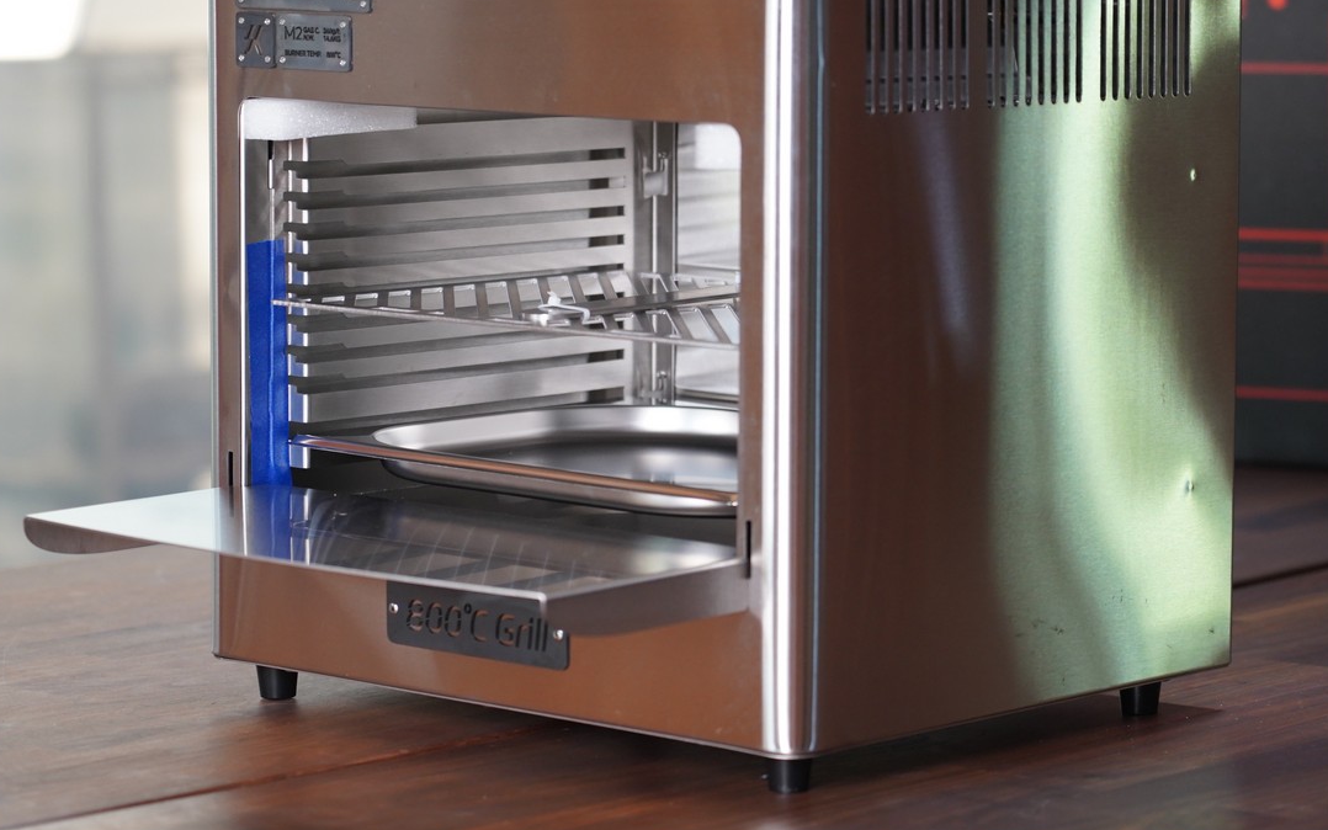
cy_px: 324
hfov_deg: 16.4
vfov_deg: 10.3
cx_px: 653
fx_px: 4597
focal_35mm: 127
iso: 2000
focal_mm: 105
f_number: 4
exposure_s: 1/125
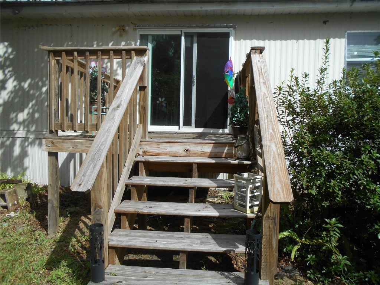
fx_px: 285
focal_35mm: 26
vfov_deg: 53.1
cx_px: 190
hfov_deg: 67.3
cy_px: 142
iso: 80
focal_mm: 4.6
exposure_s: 1/1000
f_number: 3.2
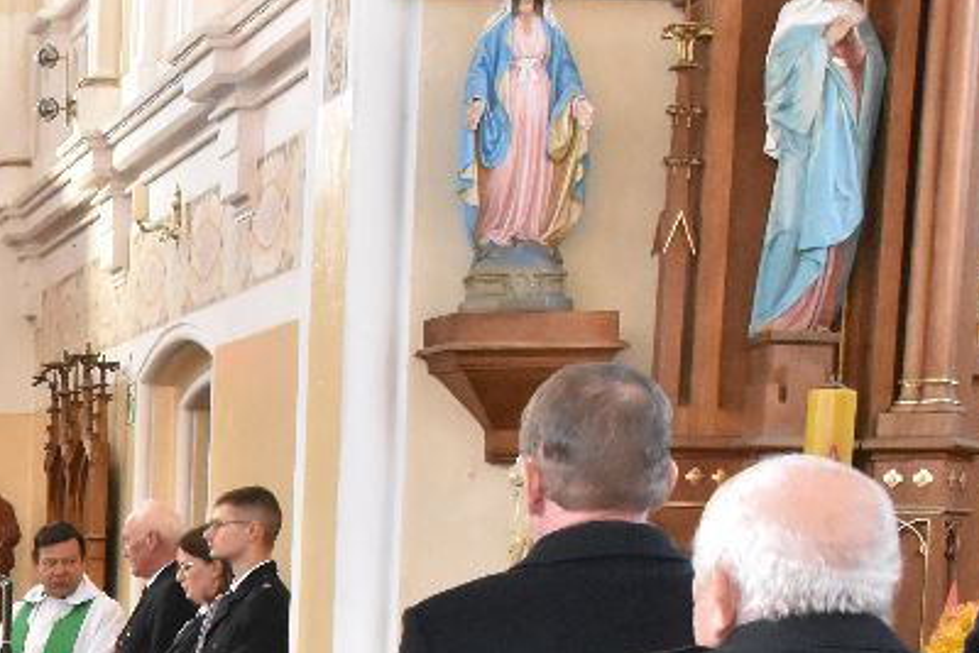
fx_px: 2938
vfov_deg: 12.4
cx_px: -453
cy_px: 756
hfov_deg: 17.2
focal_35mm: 108
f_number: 9
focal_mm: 24
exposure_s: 1/60
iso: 4000
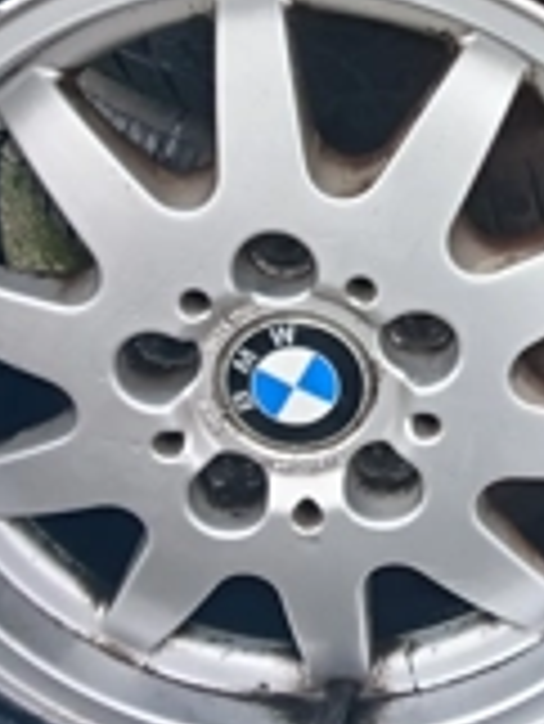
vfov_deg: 28.1
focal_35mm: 67
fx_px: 1402
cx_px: 441
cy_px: 108
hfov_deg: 21.7
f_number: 1.8
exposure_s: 1/25
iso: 401
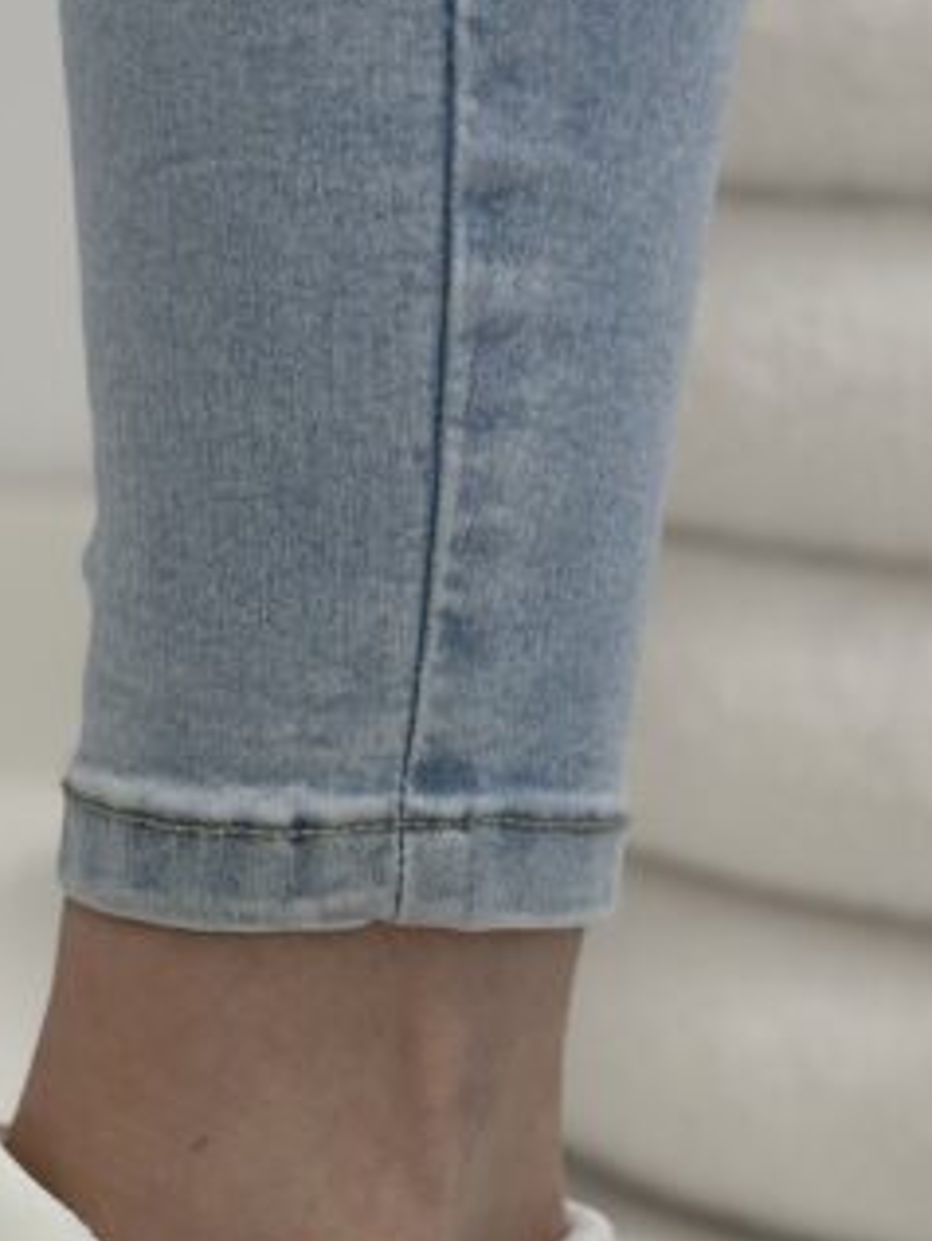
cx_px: -153
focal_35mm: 121
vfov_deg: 16.0
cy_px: 1163
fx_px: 4341
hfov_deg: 12.0
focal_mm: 6.86
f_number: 1.78
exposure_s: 1/100
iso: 80
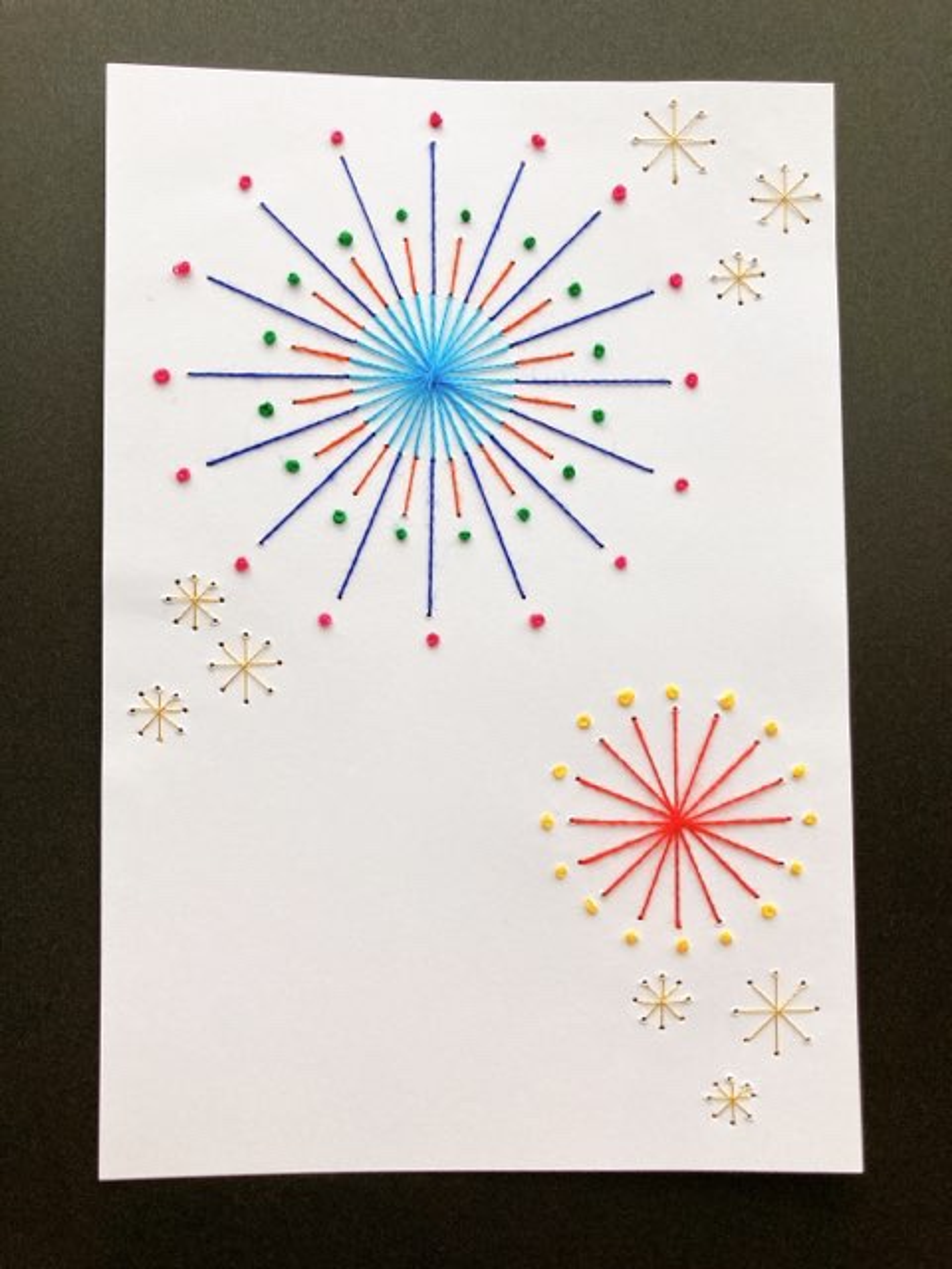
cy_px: 634
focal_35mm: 28
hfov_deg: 49.7
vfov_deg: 63.4
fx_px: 1027
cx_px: 476
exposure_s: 1/66
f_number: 1.8
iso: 80
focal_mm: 3.99
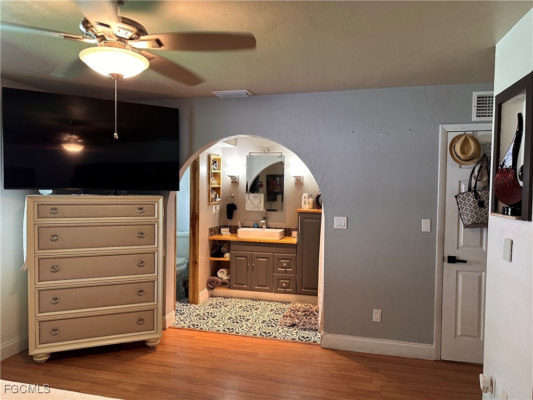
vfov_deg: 56.8
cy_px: 200
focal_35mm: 24
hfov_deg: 71.6
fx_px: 370
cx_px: 266
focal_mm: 6.86
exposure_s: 1/60
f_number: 1.78
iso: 250
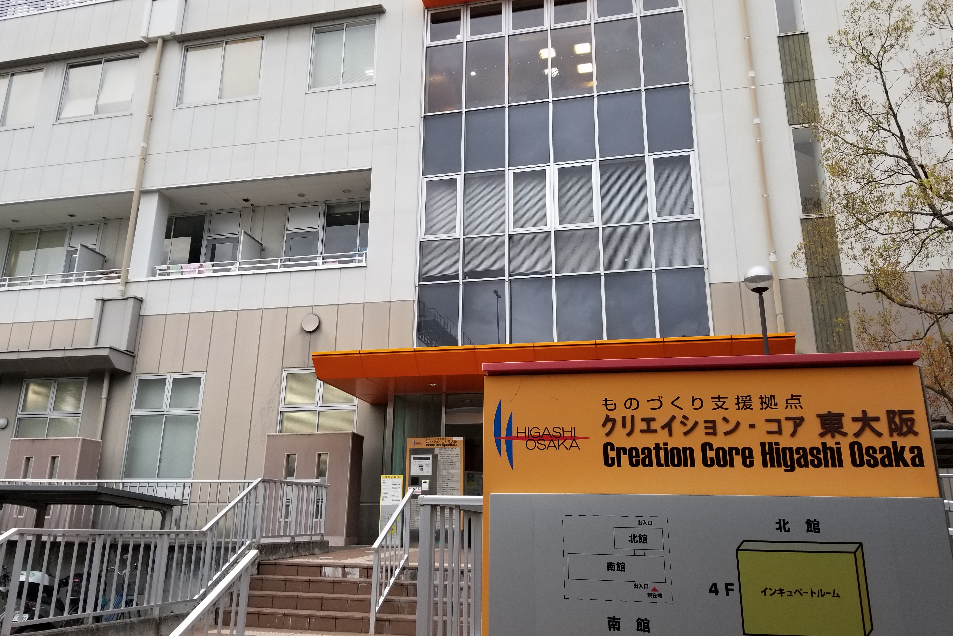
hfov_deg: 65.5
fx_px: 741
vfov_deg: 46.3
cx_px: 467
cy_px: 290
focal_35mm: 28
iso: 50
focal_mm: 4.25
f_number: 1.7
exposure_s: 1/128
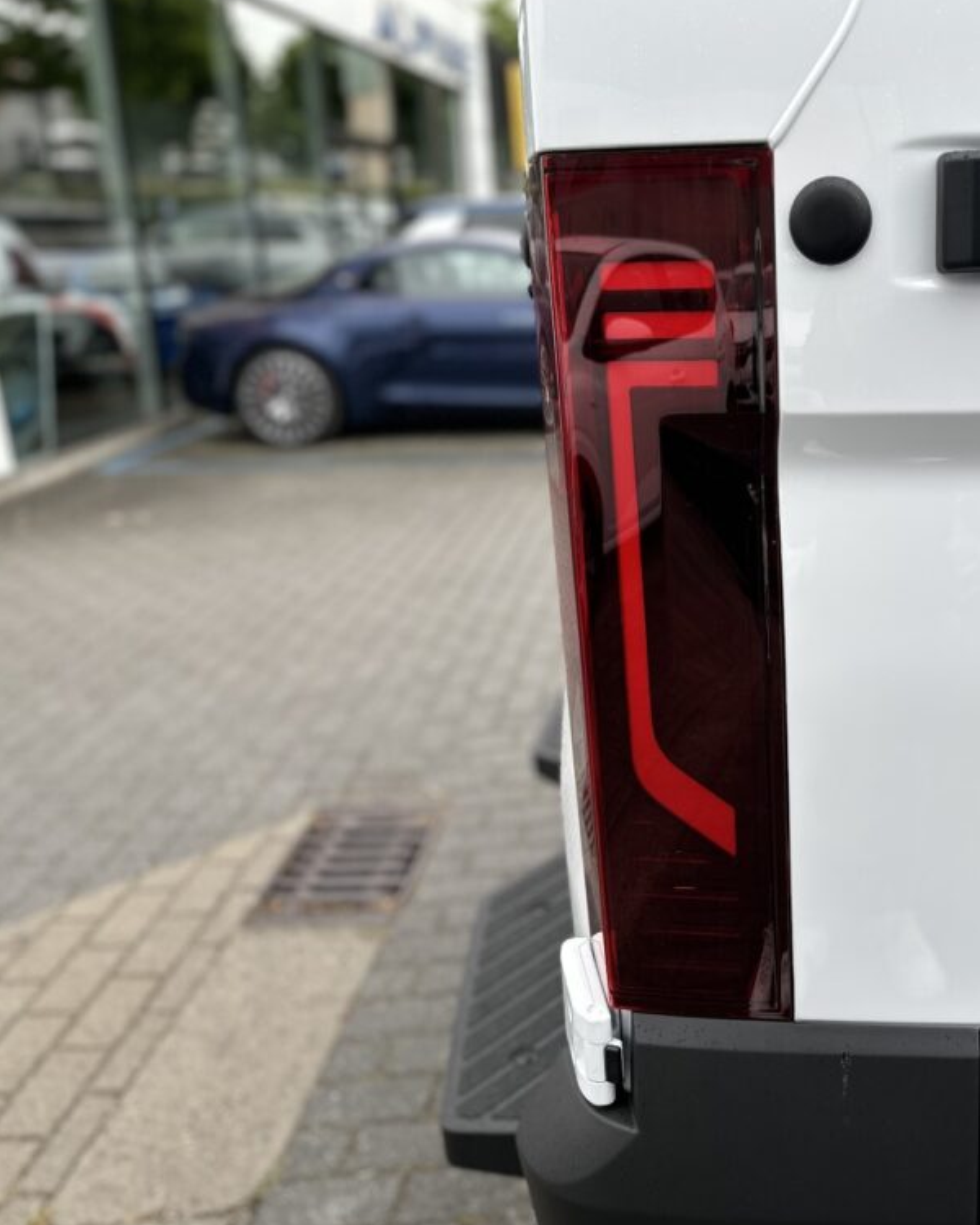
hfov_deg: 44.1
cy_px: 606
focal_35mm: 32
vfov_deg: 55.7
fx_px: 1160
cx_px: 751
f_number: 1.78
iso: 80
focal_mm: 6.86
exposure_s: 1/604
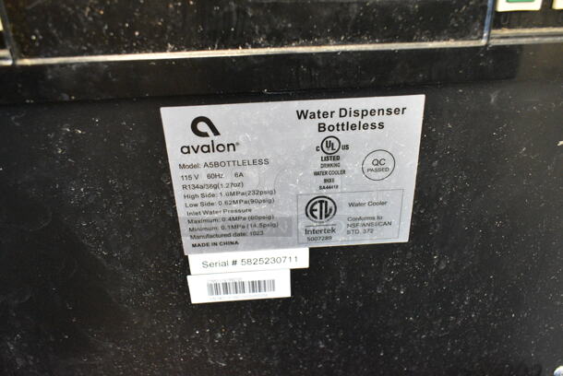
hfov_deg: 67.3
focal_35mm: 27
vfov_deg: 48.0
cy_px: 188
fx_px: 423
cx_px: 282
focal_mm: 18
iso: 6400
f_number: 4.5
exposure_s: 1/80
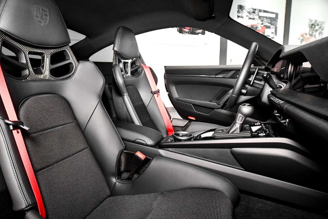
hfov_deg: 88.9
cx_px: 132
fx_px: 164
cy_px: 102
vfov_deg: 67.3
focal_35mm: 18
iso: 3200
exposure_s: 1/25
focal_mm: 10
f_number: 6.3
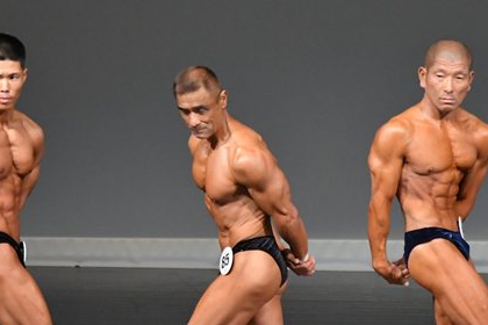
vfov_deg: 2.2
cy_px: 207
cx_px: 267
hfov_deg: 3.2
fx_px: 8621
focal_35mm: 636
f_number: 5.6
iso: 5000
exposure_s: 1/400
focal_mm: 230
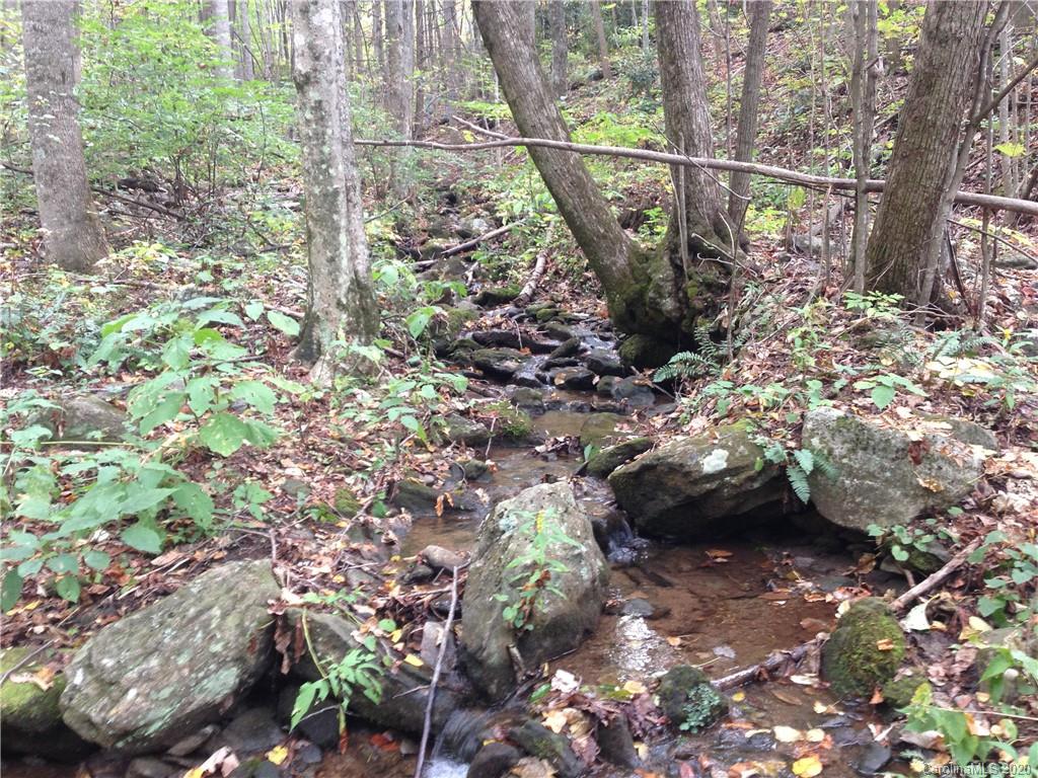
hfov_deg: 55.4
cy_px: 389
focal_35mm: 33
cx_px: 519
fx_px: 990
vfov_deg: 42.9
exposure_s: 1/20
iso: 100
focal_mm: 4.13
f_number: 2.4
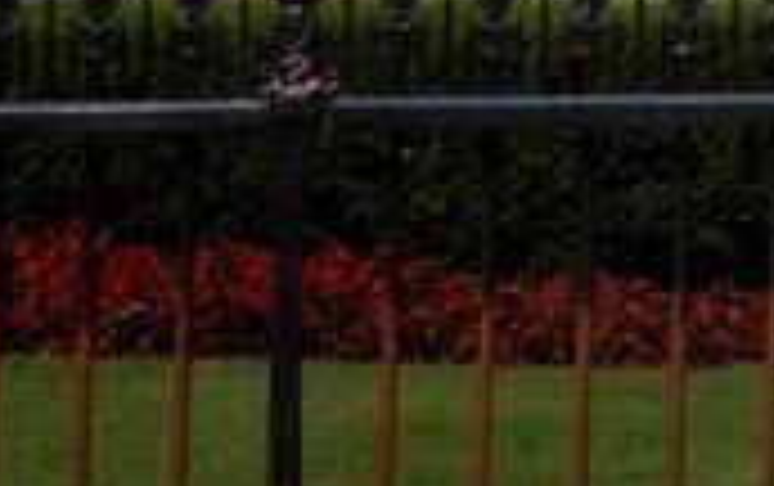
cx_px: 2174
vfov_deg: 1.4
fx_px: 19200
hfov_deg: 2.3
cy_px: -1134
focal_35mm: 909
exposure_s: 1/400
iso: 100
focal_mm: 120
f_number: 10
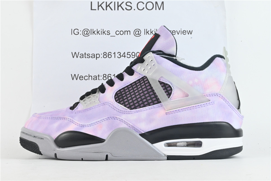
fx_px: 418
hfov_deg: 35.9
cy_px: 90
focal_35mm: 56
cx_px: 136
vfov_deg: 24.4
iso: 1250
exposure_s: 1/15
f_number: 22
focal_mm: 37
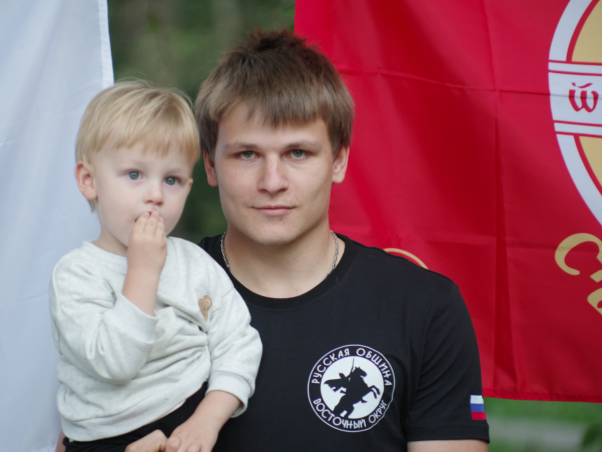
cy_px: 226
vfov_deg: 6.6
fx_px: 3931
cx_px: 296
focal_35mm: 226
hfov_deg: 8.8
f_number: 2.8
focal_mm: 135
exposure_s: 1/200
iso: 640
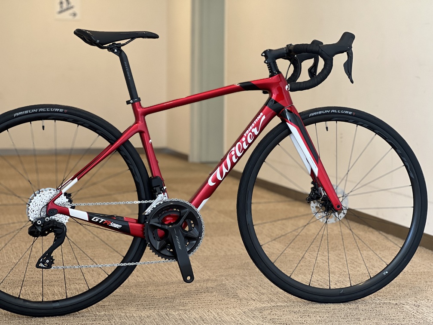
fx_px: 963
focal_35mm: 77
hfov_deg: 25.3
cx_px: 216
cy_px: 162
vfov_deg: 19.1
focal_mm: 9
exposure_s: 1/102
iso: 250
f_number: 2.8
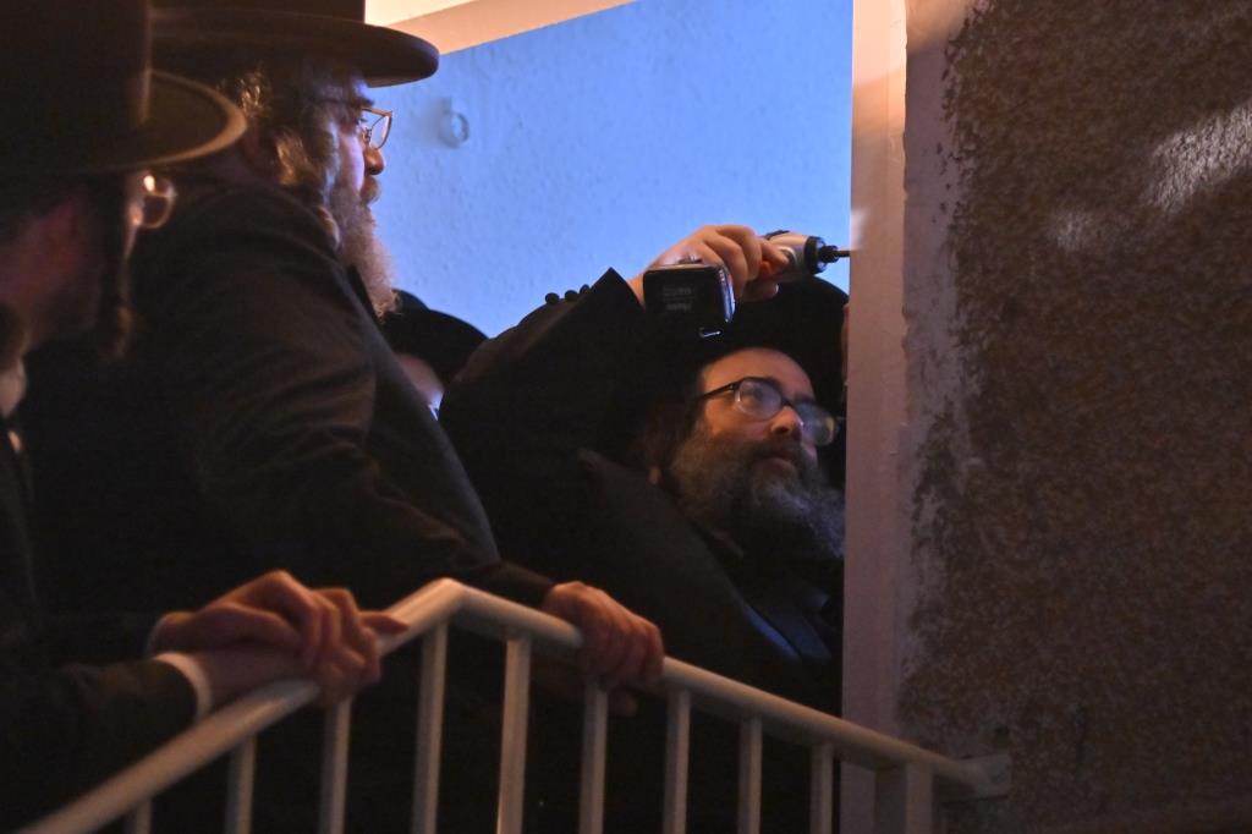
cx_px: 626
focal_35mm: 157
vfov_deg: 8.7
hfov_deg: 13.1
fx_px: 5458
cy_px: 417
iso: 2500
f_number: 4
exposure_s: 1/160
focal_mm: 105
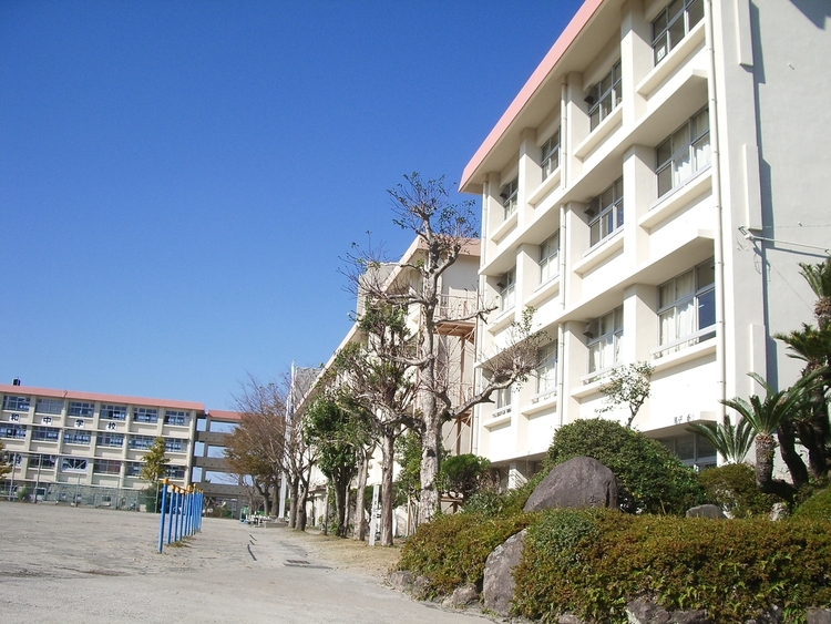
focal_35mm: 35
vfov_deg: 40.7
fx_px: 840
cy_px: 312
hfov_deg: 52.6
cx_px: 416
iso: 80
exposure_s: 1/640
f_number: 4.3
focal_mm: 5.8
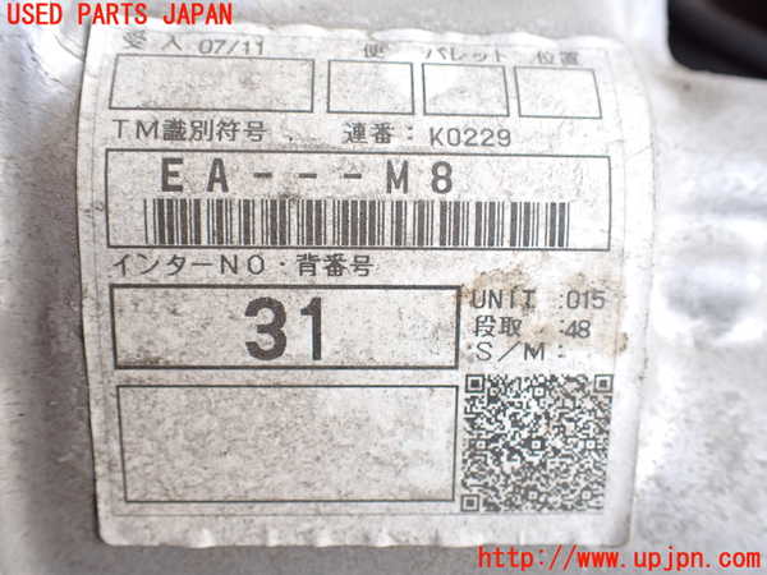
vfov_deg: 46.8
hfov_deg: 60.0
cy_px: 288
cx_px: 384
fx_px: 665
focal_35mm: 30
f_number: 2.3
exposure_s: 1/125
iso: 500
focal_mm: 5.4
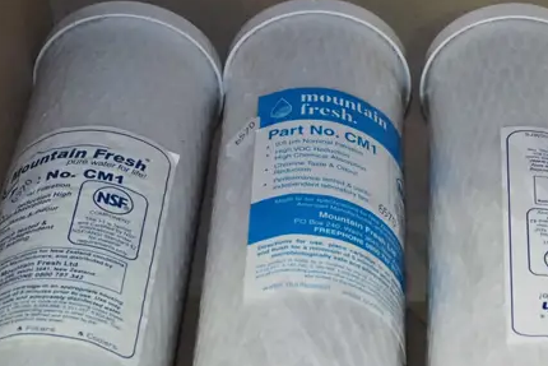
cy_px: 158
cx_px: 547
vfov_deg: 12.6
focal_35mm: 109
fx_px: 1660
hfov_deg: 18.3
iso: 3200
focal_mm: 22
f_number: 5.6
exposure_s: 1/160
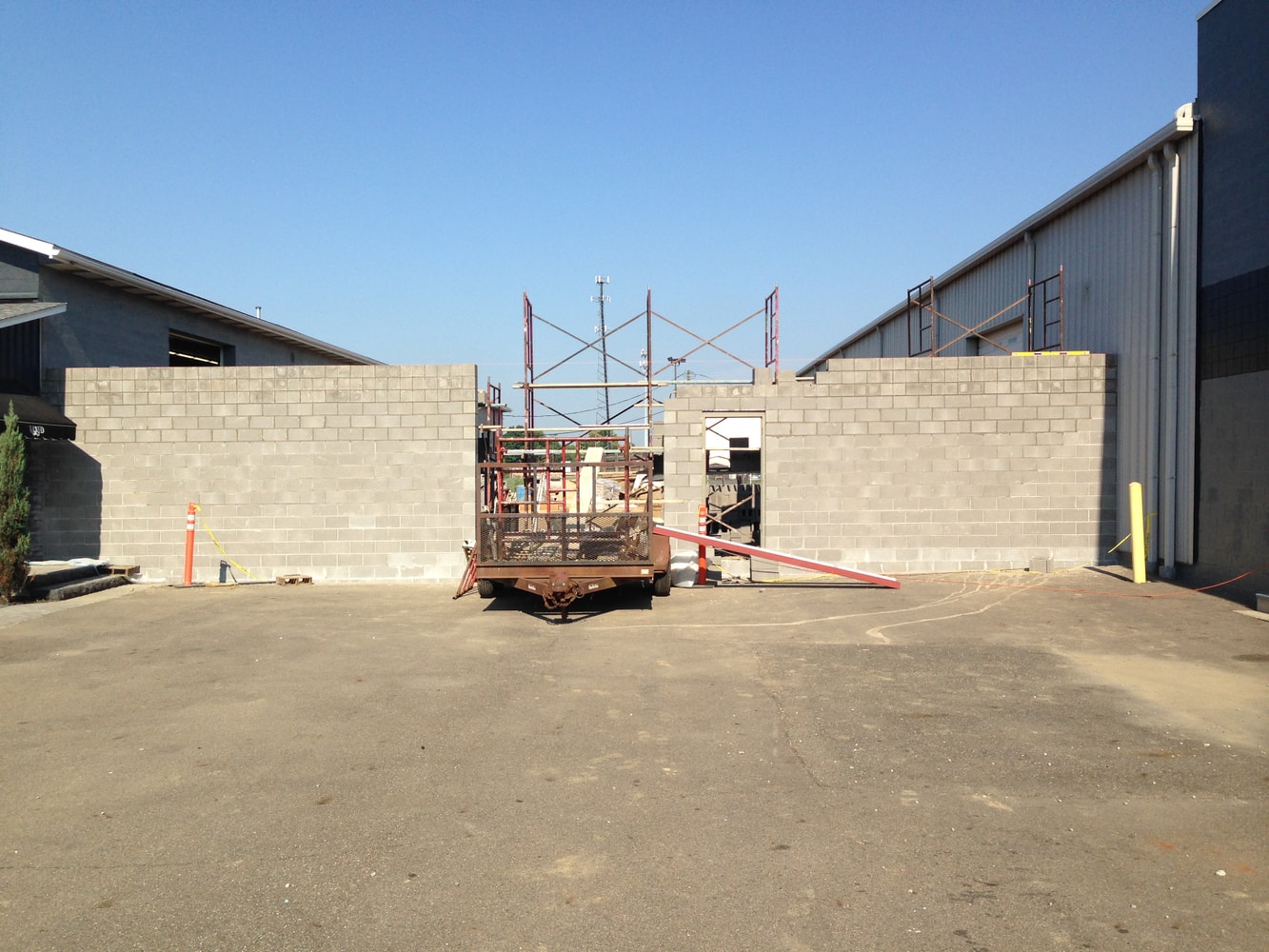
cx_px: 634
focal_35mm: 33
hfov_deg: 55.3
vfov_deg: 43.0
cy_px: 476
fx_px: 1210
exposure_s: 1/1642
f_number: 2.4
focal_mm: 4.12
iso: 50
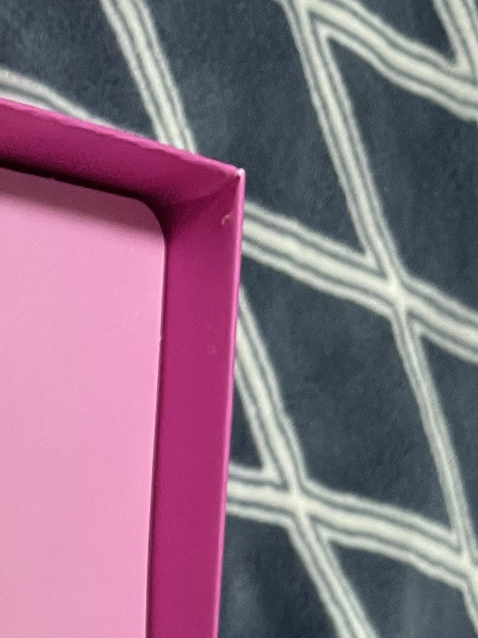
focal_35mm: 84
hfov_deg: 15.9
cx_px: -267
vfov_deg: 20.8
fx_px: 1547
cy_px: 868
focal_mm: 5.1
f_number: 1.6
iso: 320
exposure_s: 1/60
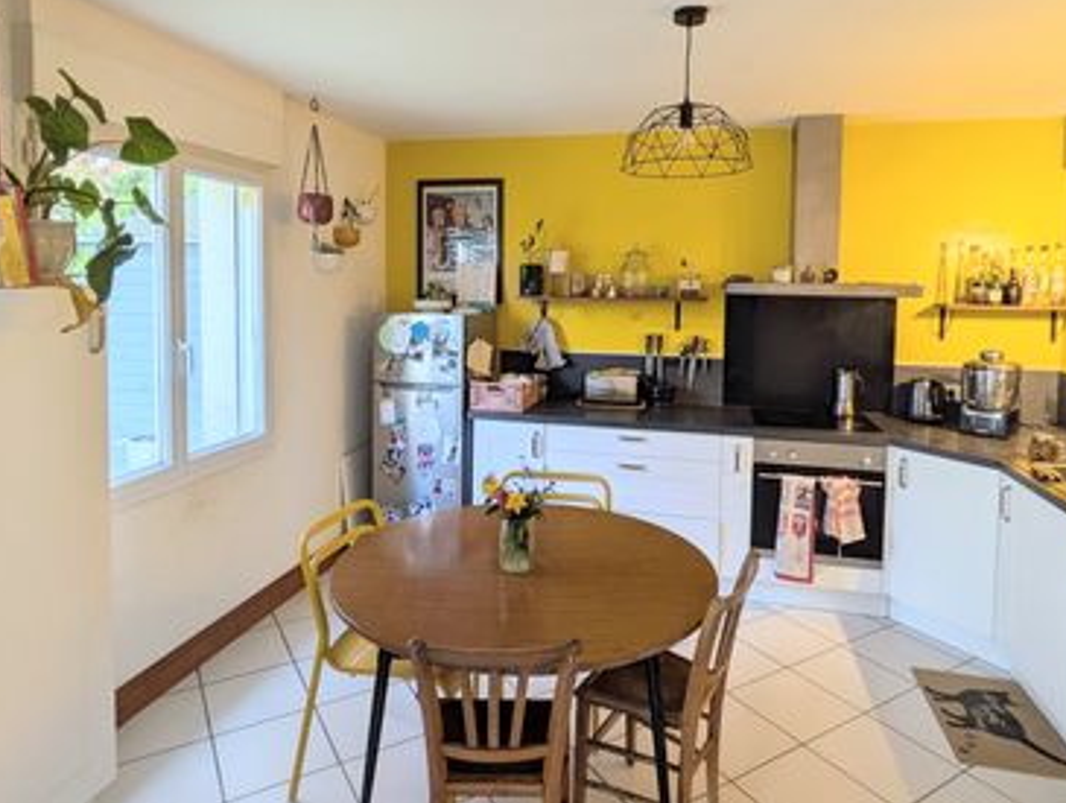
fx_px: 709
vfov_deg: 58.5
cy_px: 317
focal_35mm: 23
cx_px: 532
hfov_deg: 73.8
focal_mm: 1.83
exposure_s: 1/50
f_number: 2.2
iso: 59
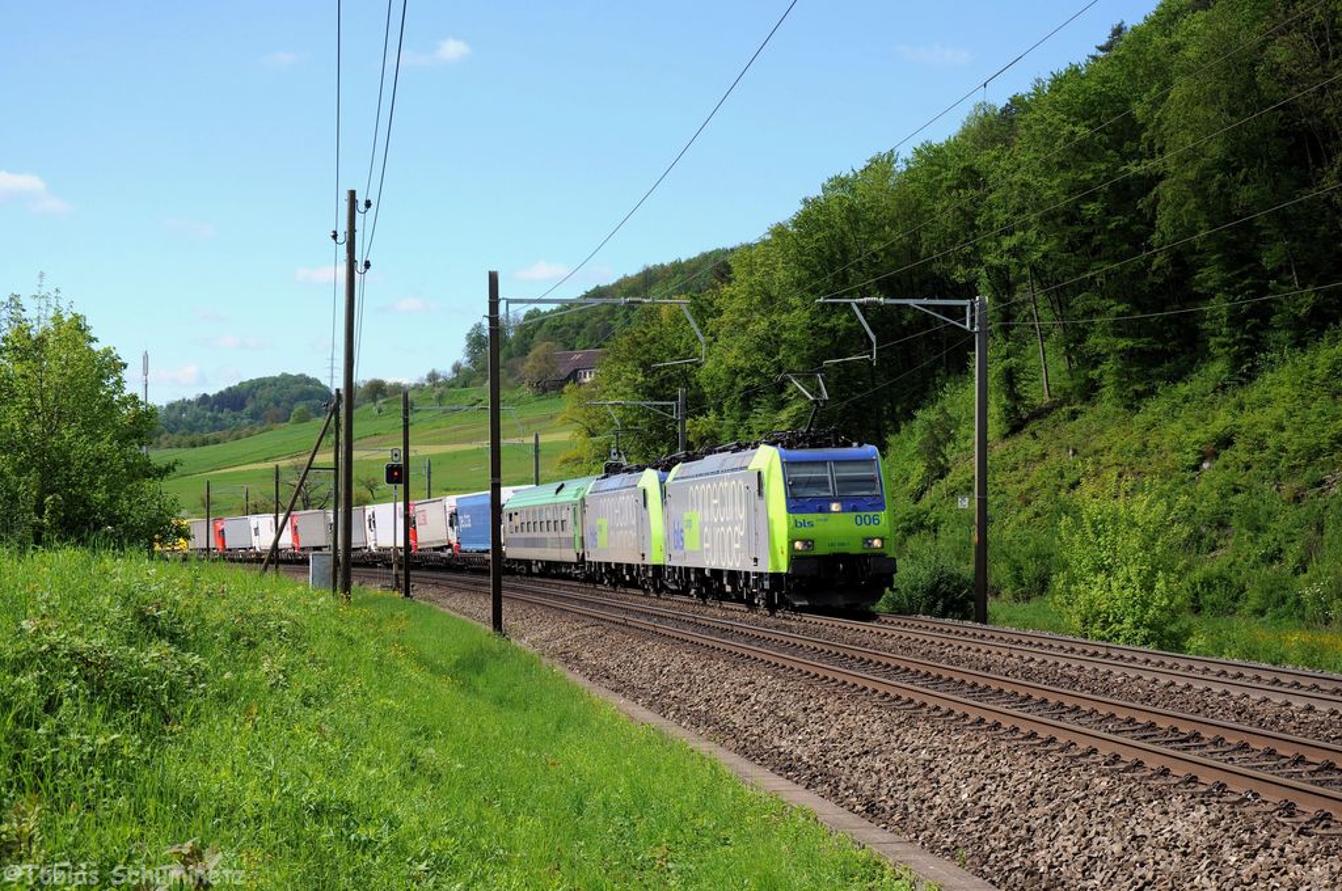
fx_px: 2513
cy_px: 446
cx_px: 671
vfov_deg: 20.1
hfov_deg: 29.9
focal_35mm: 68
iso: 250
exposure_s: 1/640
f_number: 8
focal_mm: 45
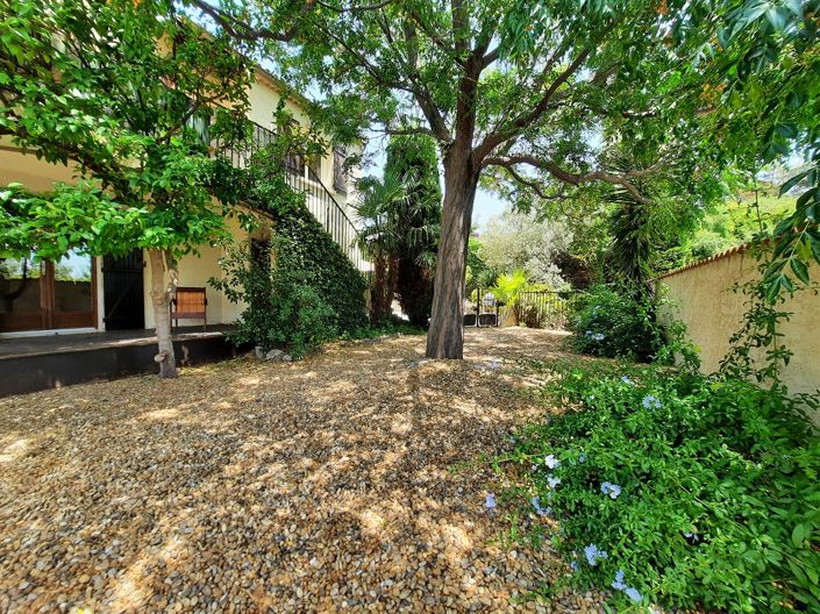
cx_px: 410
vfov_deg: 89.9
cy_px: 307
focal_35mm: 13
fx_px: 308
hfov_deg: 106.2
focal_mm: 1.74
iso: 40
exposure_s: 1/213
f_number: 2.2
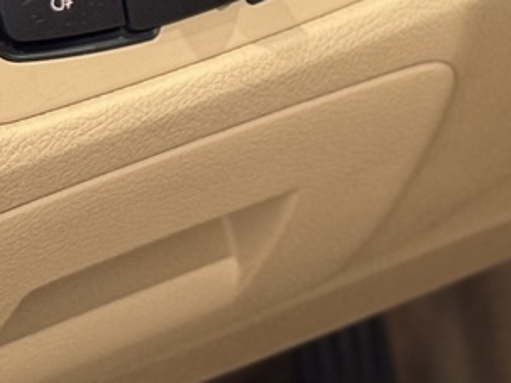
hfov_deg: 8.3
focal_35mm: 229
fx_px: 3378
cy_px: -491
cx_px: 976
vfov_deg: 6.2
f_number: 1.78
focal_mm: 6.76
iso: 125
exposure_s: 1/50
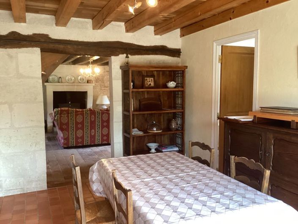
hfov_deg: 58.4
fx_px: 267
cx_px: 149
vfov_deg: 45.4
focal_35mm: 31
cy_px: 112
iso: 200
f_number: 2.4
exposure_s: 1/50
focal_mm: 3.3
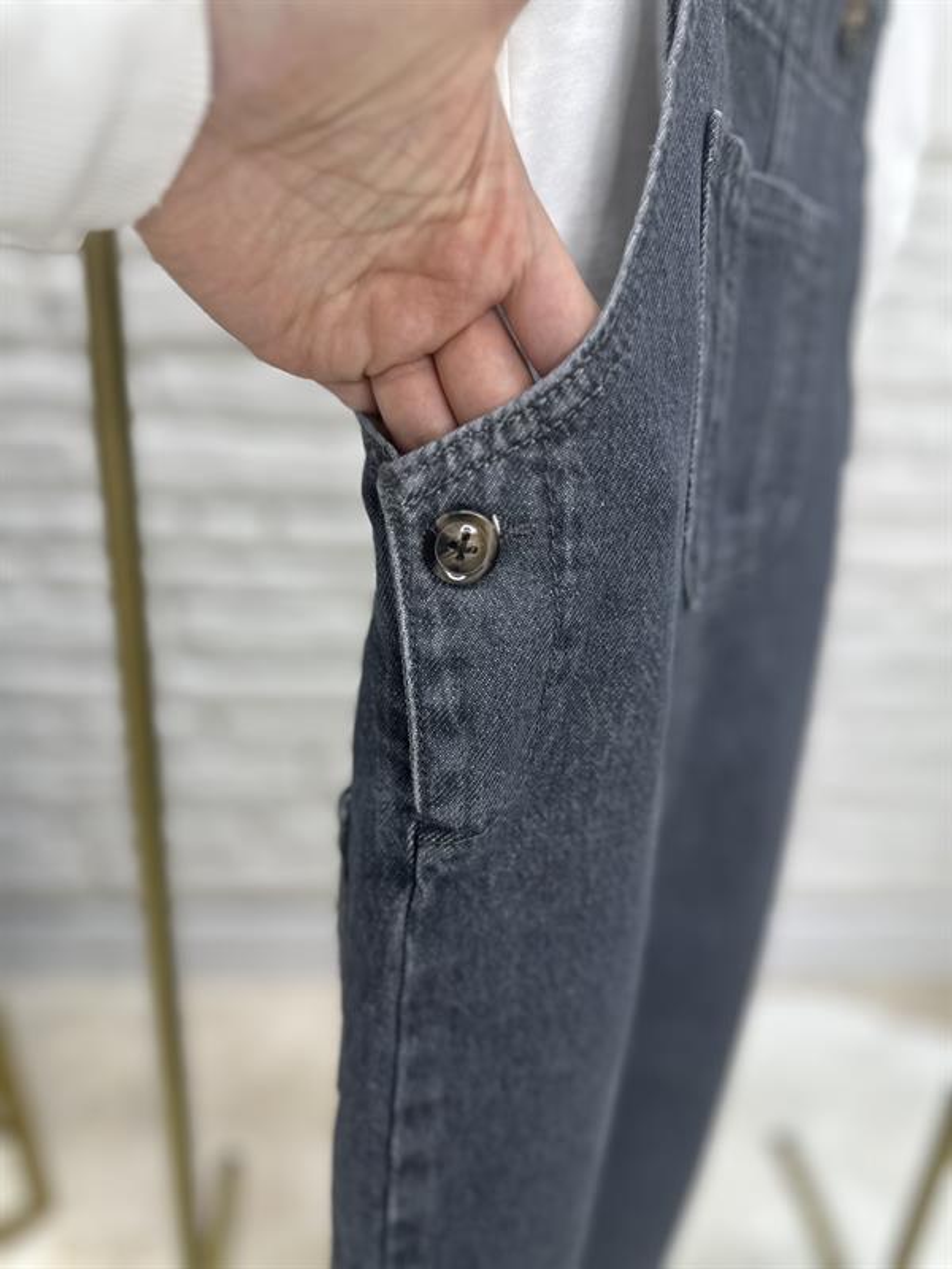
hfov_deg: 56.8
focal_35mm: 24
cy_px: 634
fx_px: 880
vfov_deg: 71.6
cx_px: 476
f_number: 1.78
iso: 125
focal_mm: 6.86
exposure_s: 1/100
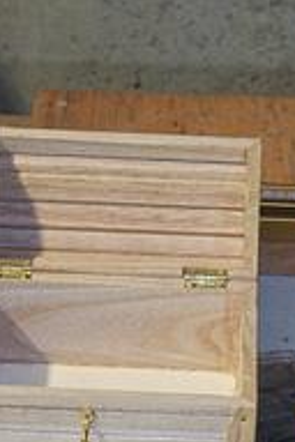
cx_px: 196
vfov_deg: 15.2
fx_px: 1647
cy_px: 325
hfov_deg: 10.2
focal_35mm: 134
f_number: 2.8
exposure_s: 1/60
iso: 400
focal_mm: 13.2
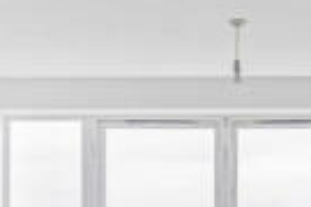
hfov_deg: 16.9
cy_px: 256
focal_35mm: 121
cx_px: 198
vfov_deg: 11.1
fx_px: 1045
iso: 100
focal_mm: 16
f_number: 8
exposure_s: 1/10
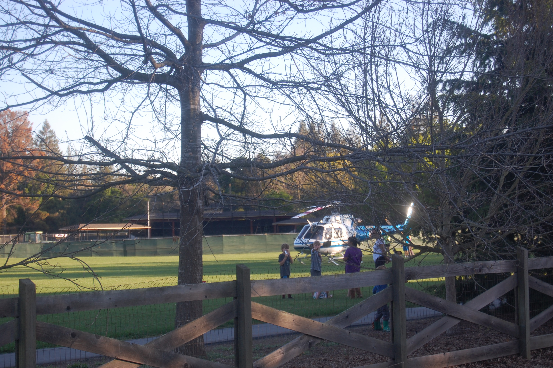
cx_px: 276
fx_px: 1266
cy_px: 184
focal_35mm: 82
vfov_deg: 16.5
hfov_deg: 24.6
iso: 200
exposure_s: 1/160
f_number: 6.3
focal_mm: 55
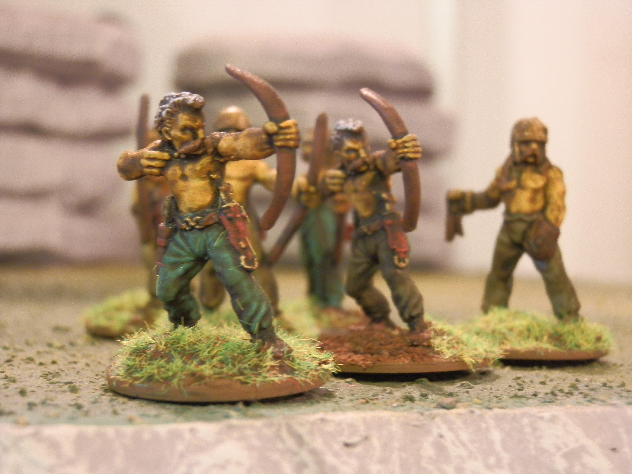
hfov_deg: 31.7
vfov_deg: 24.0
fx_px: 1114
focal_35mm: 61
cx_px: 316
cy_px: 237
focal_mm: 10.99
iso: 320
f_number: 3.7
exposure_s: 1/8
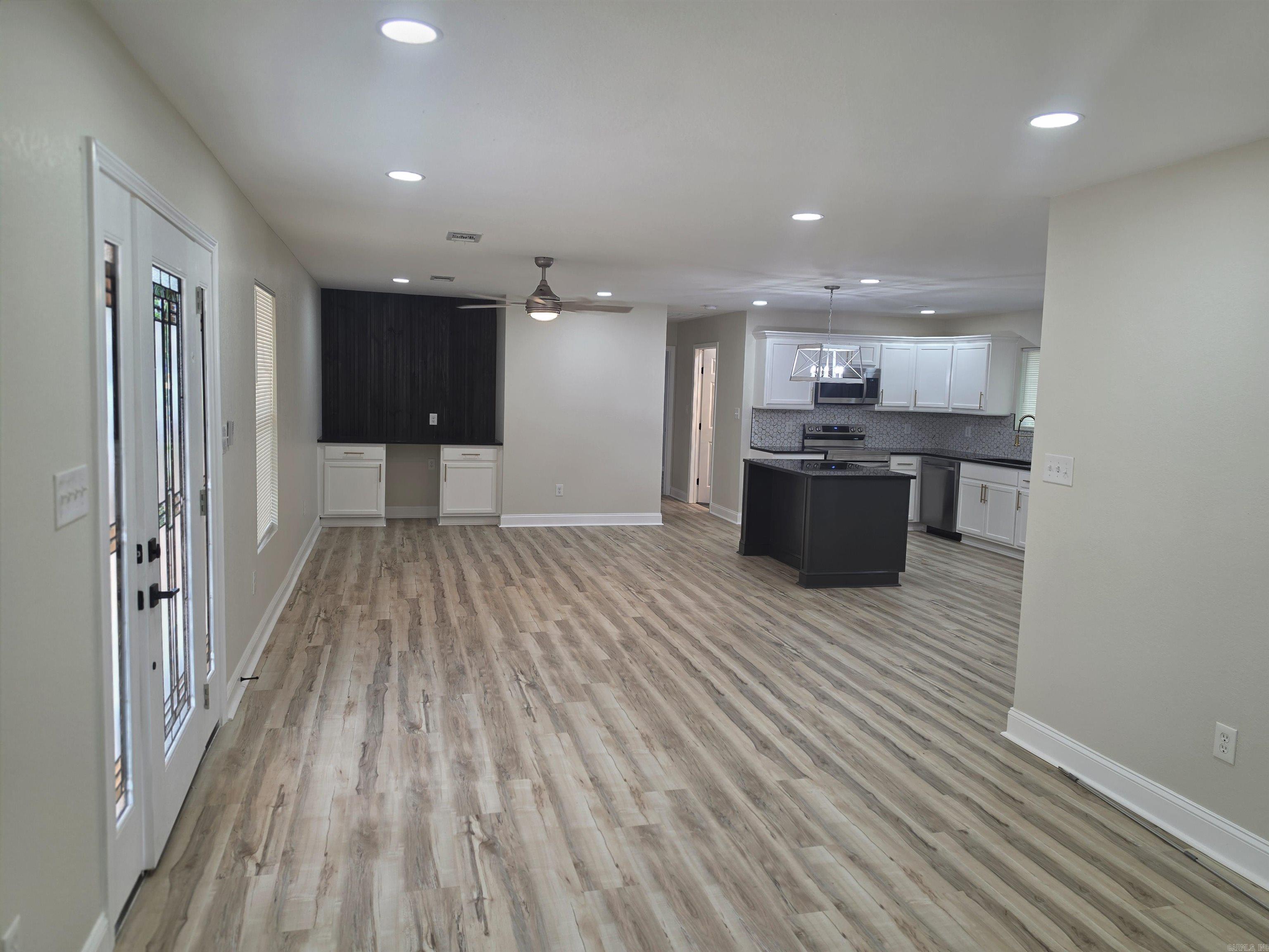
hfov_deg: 73.9
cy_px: 476
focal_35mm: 23
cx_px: 634
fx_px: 843
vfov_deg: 58.9
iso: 64
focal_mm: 6.5
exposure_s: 1/120
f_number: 1.4
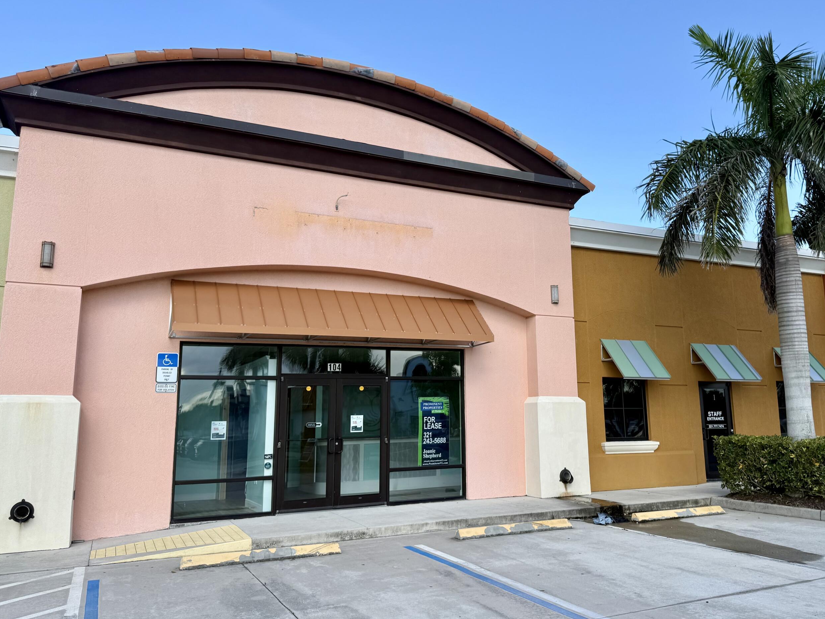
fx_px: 691
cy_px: 292
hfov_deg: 61.2
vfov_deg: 48.2
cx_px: 490
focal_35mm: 29
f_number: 1.78
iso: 80
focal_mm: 6.76
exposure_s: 1/1522
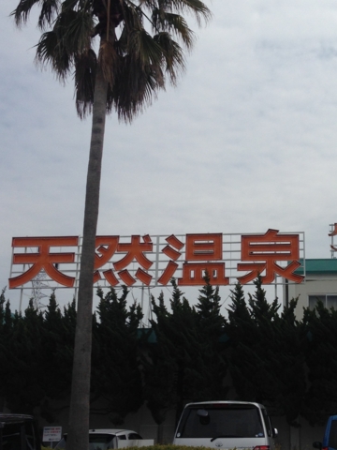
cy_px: 218
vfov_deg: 34.9
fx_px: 714
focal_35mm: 55
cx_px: 249
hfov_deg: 26.3
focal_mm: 4.12
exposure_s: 1/4525
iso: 50
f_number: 2.4
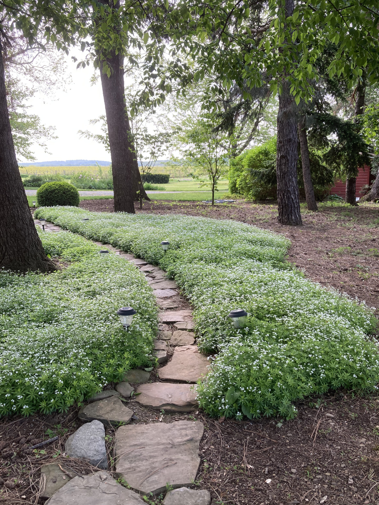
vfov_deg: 61.7
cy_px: 253
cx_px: 184
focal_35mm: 29
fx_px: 423
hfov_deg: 48.2
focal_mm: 3.99
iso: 20
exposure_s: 1/248
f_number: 1.8
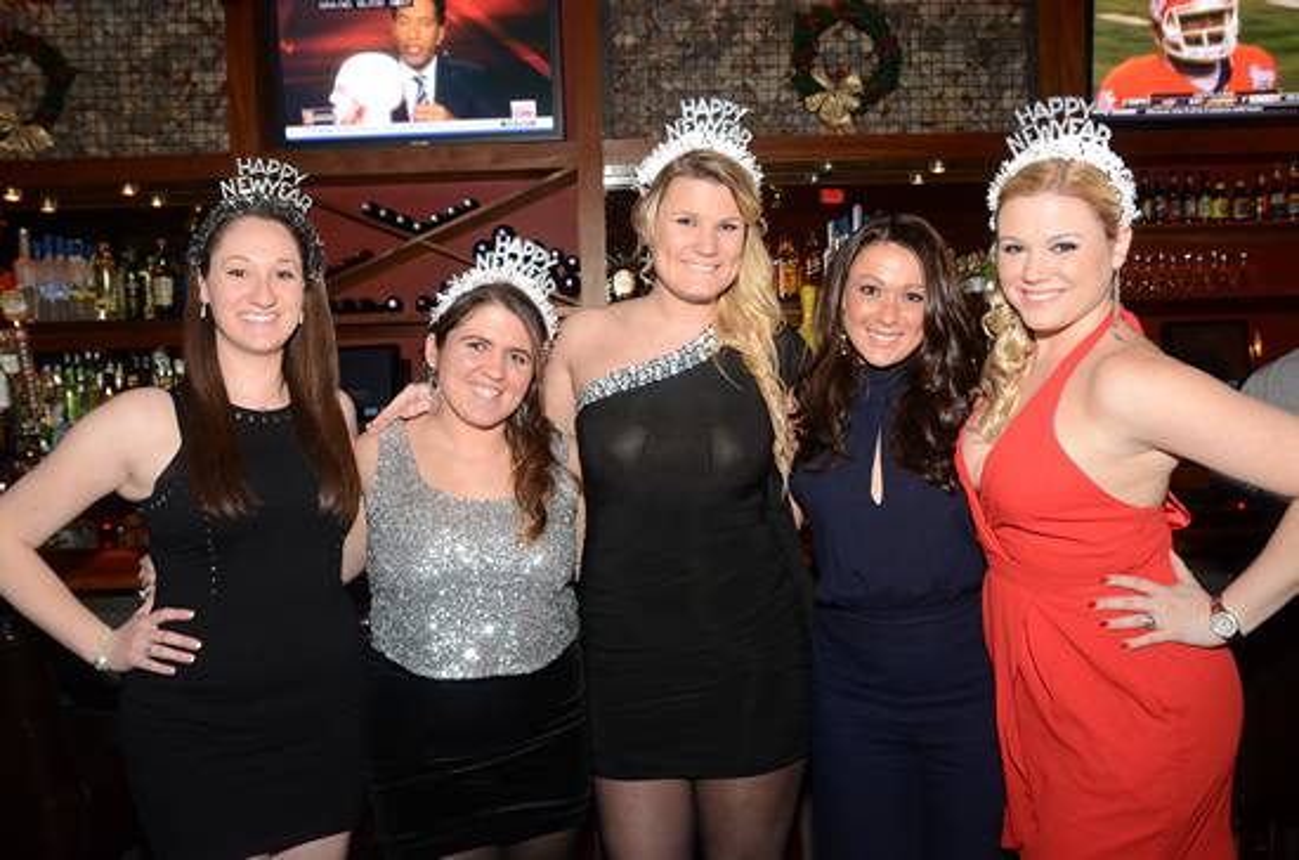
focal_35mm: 30
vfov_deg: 43.4
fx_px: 1080
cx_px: 650
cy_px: 430
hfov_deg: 62.0
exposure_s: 1/60
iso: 1250
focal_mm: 20
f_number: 4.5
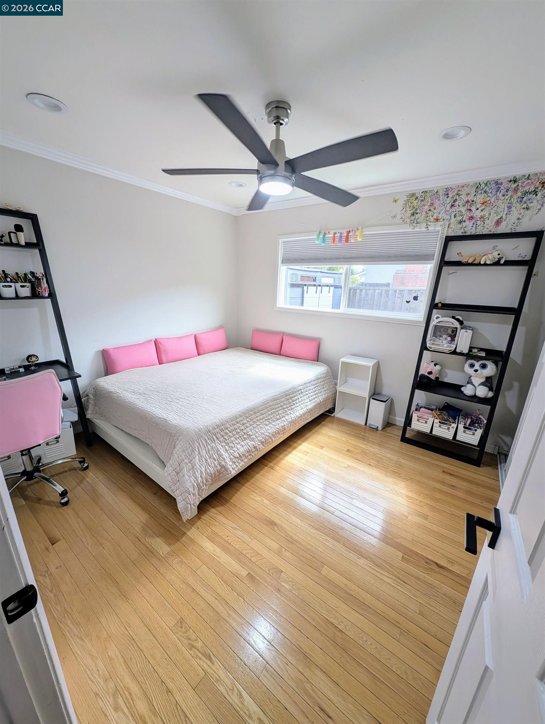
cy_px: 362
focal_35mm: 12
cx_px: 272
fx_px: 251
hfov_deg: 94.6
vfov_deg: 110.5
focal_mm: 2.23
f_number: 1.95
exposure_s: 1/120
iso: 50
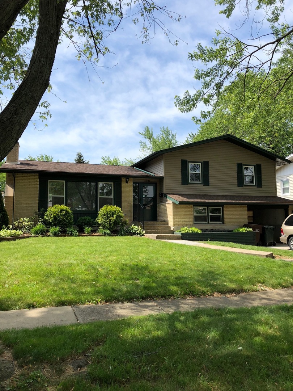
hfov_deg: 49.7
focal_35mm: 28
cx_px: 146
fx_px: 316
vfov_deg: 63.4
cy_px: 196
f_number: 1.8
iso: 20
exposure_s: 1/1715
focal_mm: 3.99
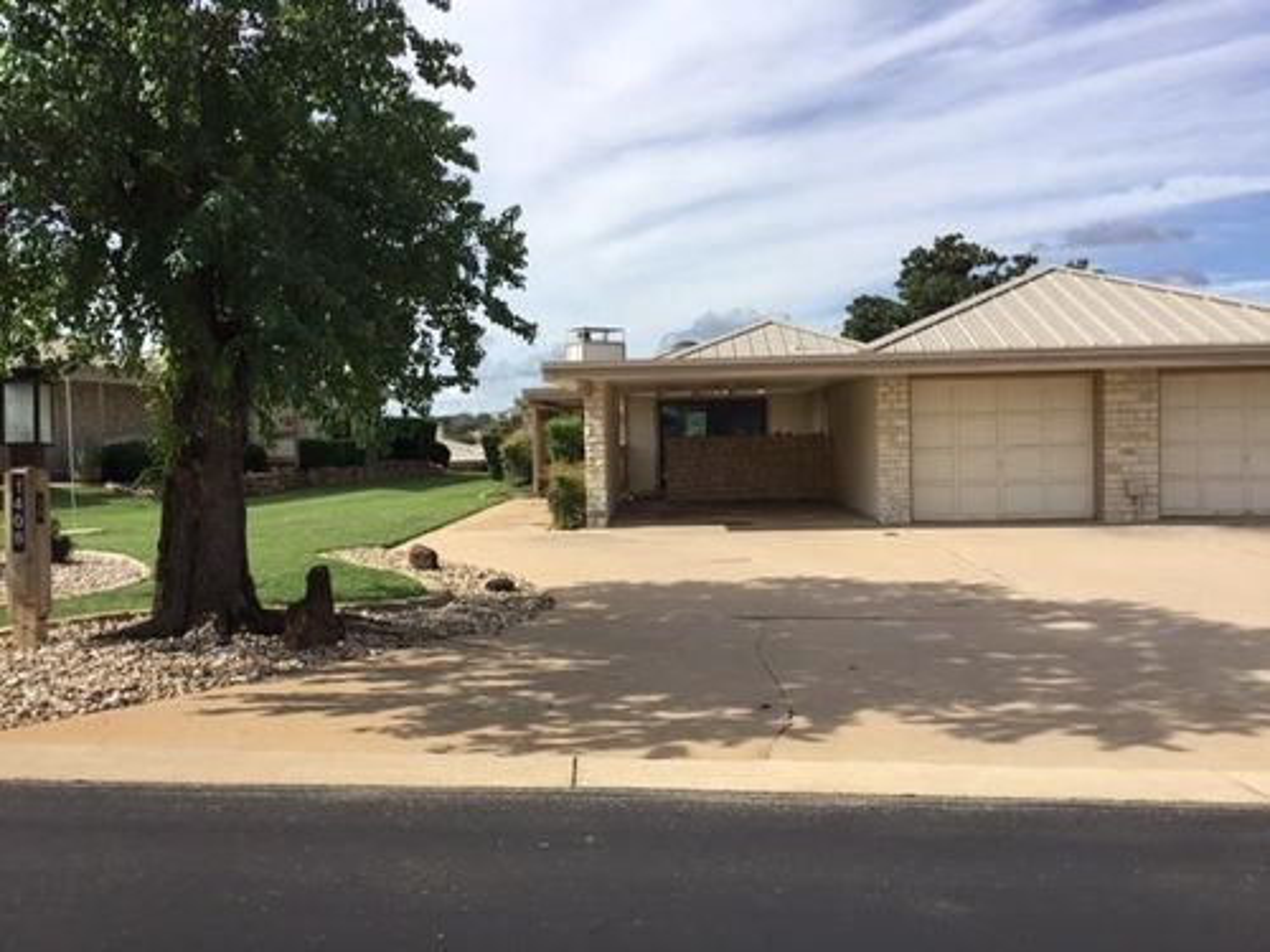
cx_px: 635
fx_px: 1137
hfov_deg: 58.4
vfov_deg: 45.4
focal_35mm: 31
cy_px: 476
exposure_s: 1/1631
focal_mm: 3.3
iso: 25
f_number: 2.4
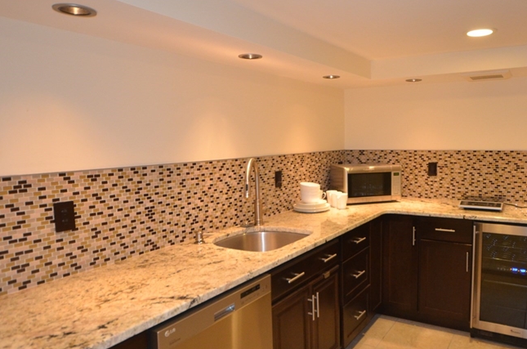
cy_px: 185
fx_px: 400
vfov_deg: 47.1
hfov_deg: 65.7
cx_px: 332
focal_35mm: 27
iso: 800
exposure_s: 1/60
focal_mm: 11.5
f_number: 4.2
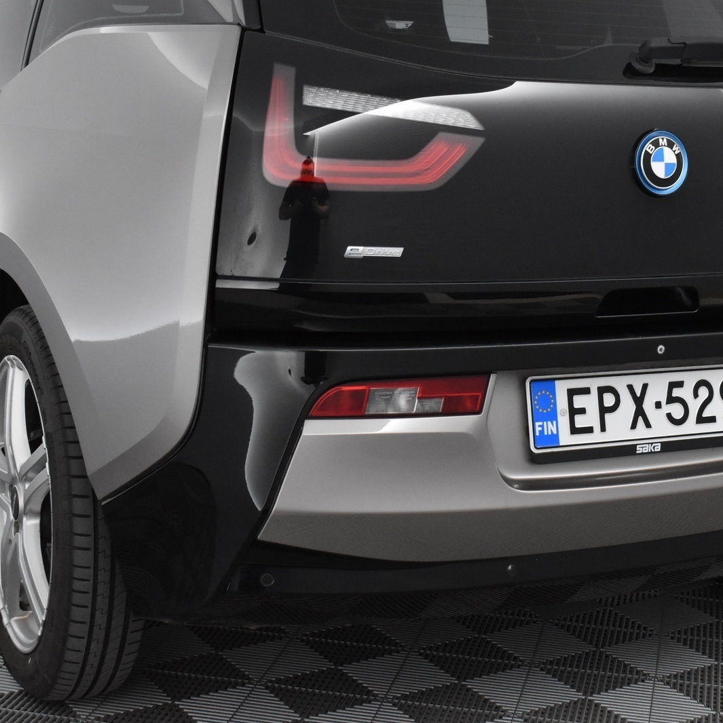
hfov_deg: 27.7
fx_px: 1465
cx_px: 425
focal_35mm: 62
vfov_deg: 27.7
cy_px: 364
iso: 3200
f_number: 6.3
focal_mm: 32
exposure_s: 1/160
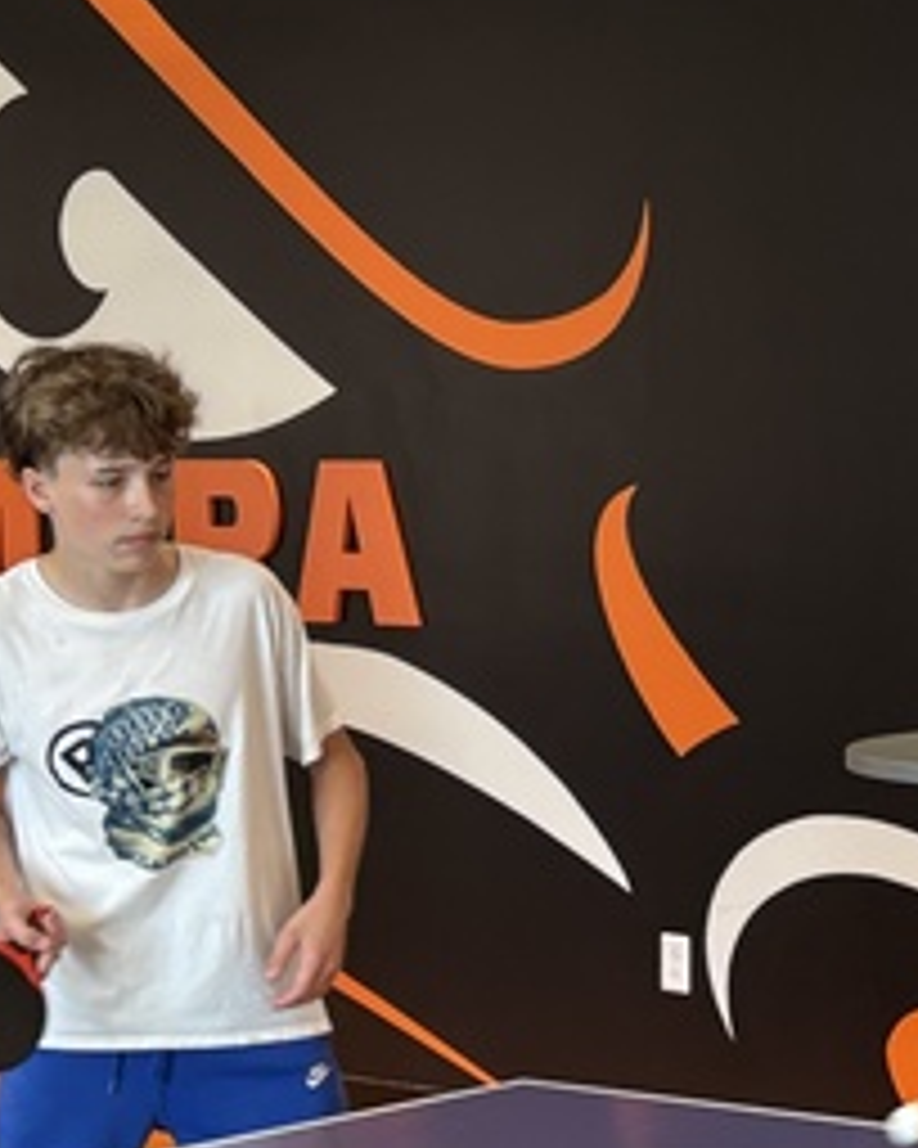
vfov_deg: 18.5
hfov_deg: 14.4
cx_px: 1256
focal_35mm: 102
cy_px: 1026
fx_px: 3464
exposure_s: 1/60
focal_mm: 5.96
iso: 100
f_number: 1.6
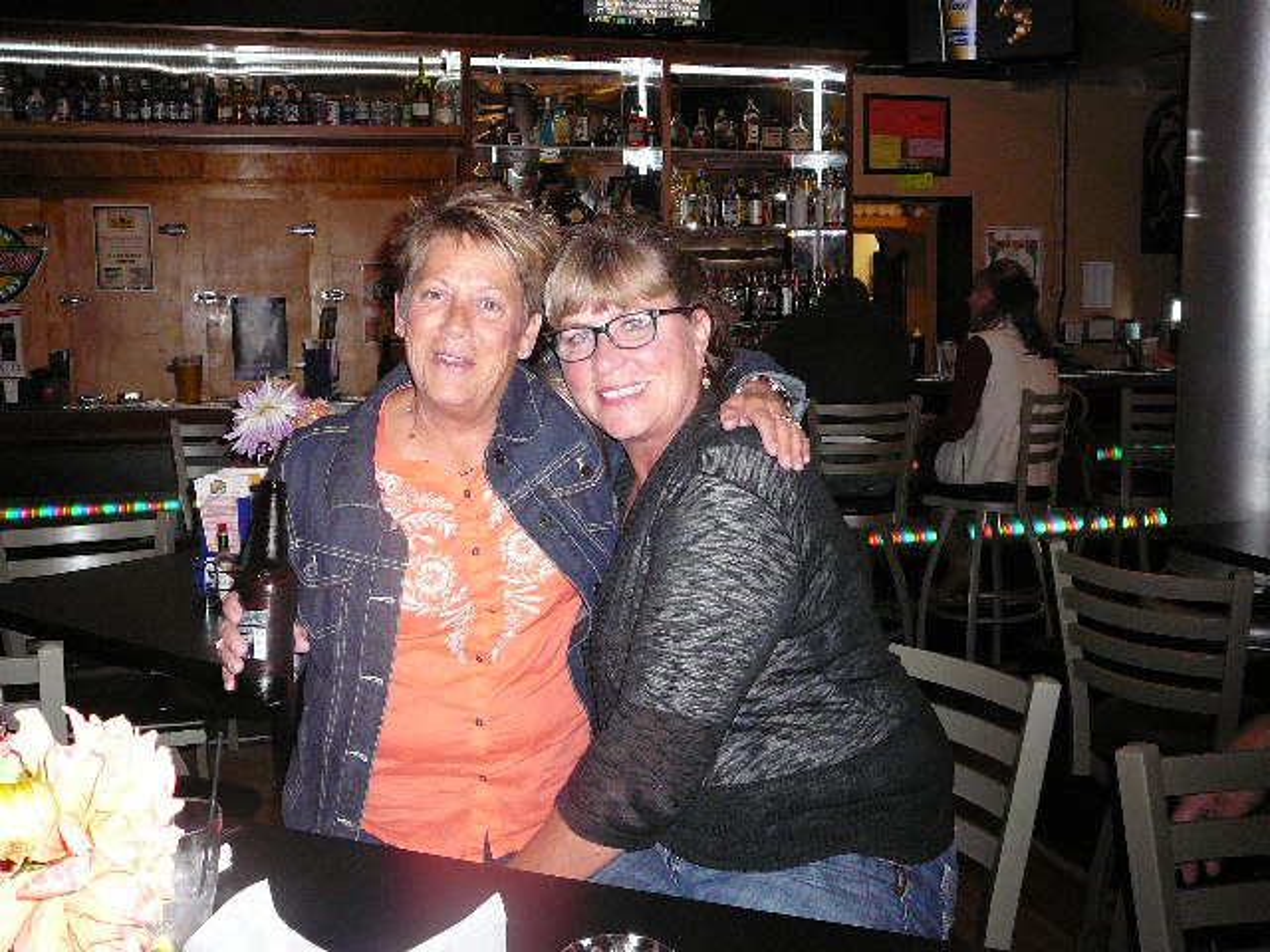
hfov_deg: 52.6
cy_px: 476
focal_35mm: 35
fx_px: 1284
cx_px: 635
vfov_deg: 40.7
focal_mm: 5.2
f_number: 2.8
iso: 320
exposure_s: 1/30
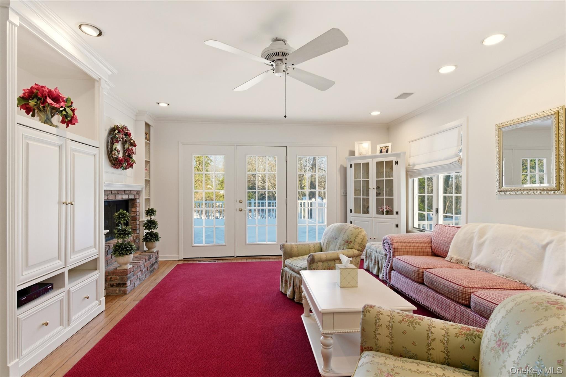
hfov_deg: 90.0
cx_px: 283
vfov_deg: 67.4
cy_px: 188
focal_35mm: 18
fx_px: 283
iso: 250
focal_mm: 18
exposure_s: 1/80
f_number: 9
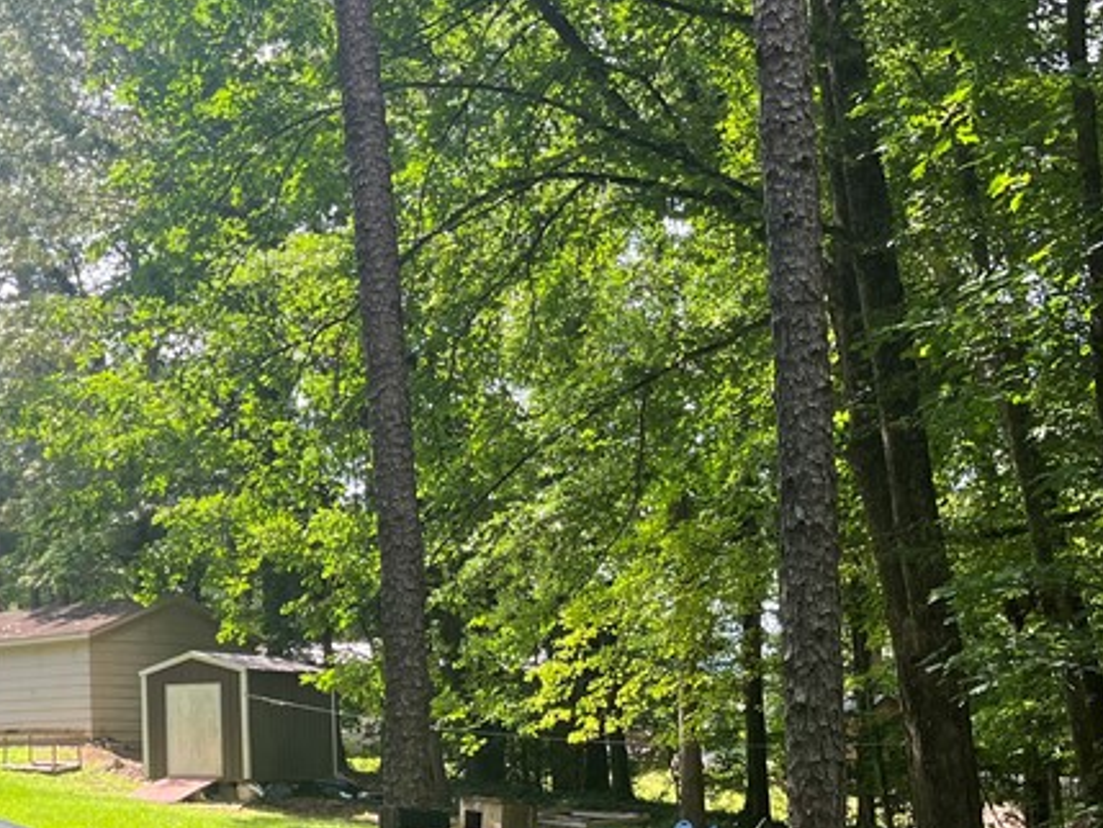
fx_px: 1976
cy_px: 573
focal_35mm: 62
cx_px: -72
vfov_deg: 23.5
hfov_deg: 28.6
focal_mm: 5.1
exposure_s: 1/635
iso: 50
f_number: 1.6
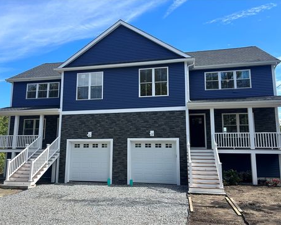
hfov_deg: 62.1
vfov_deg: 51.6
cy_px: 115
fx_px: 233
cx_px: 133
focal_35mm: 28
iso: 50
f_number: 1.5
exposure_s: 1/1779
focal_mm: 5.7
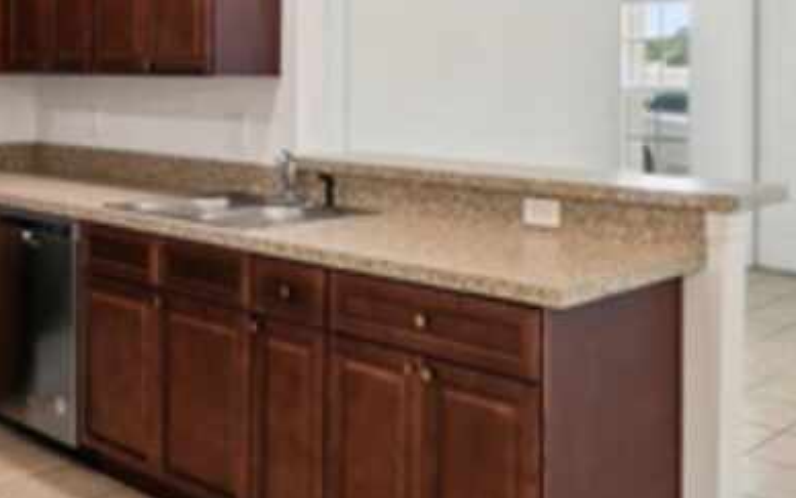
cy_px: 100
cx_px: 388
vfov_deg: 26.9
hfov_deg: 42.6
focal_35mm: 47
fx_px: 1020
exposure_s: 1/15
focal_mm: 14
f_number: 8
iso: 400
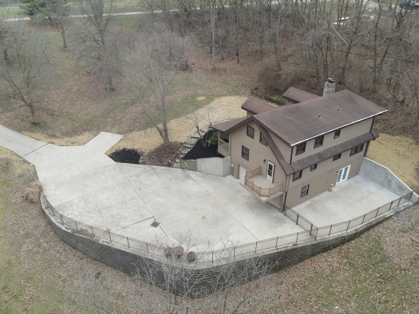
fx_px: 291
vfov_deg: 56.8
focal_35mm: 24
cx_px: 210
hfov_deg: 71.6
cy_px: 157
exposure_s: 1/80
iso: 100
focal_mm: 4.5
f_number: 2.8
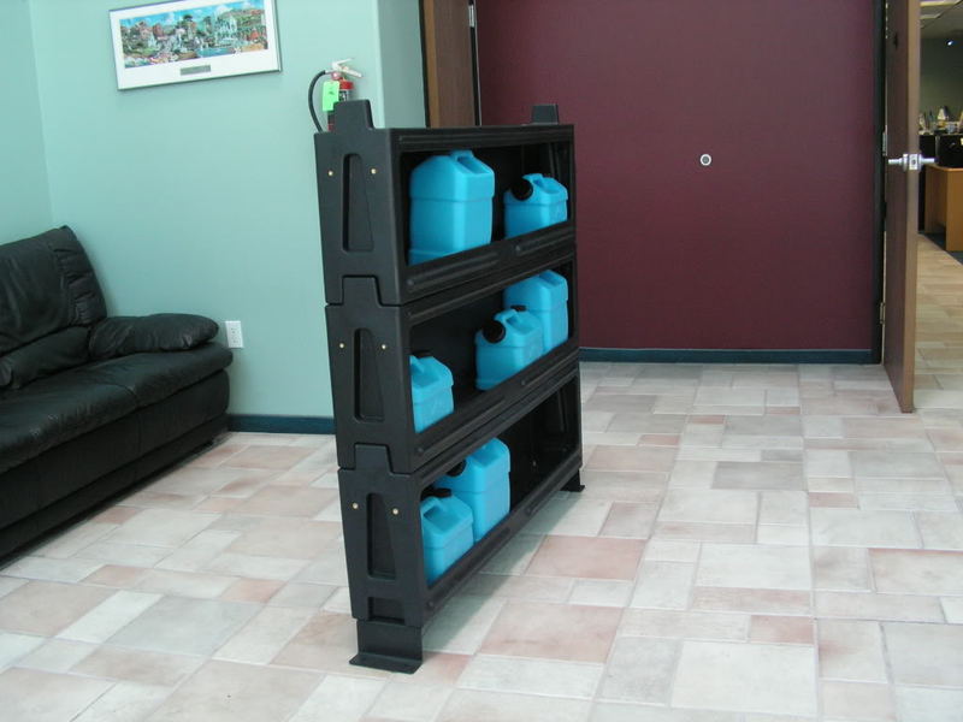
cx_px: 482
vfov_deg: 39.7
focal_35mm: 36
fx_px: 1002
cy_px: 361
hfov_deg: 51.4
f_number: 3.2
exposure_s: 1/40
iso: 125
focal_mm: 6
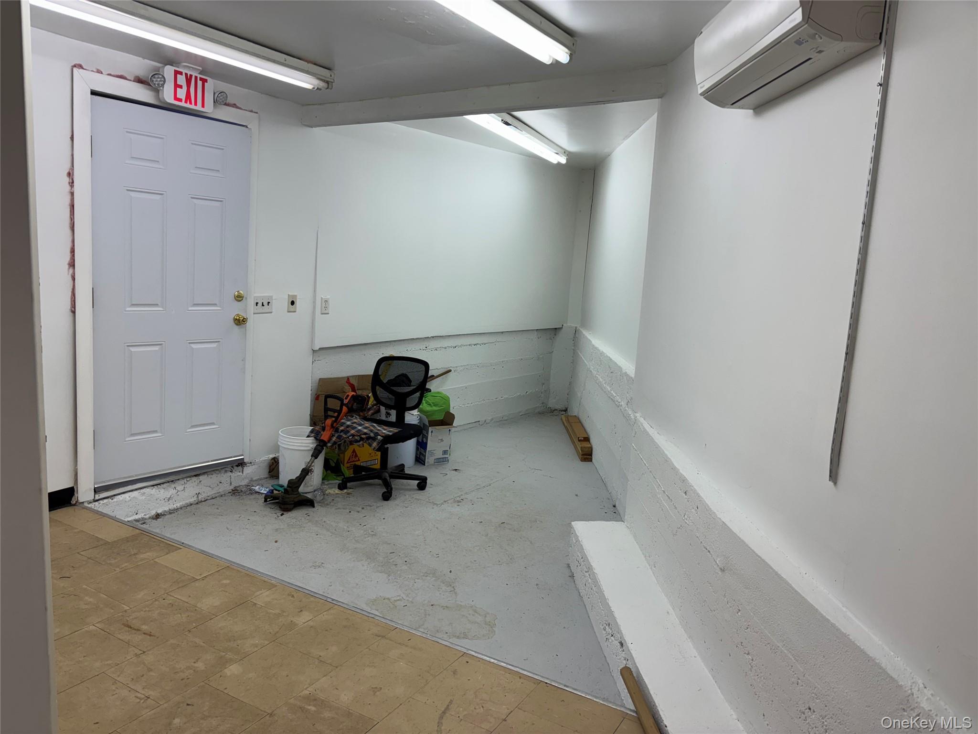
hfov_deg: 67.3
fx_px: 735
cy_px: 367
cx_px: 489
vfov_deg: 53.1
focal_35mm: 26
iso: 40
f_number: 1.6
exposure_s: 1/120
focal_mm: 5.96
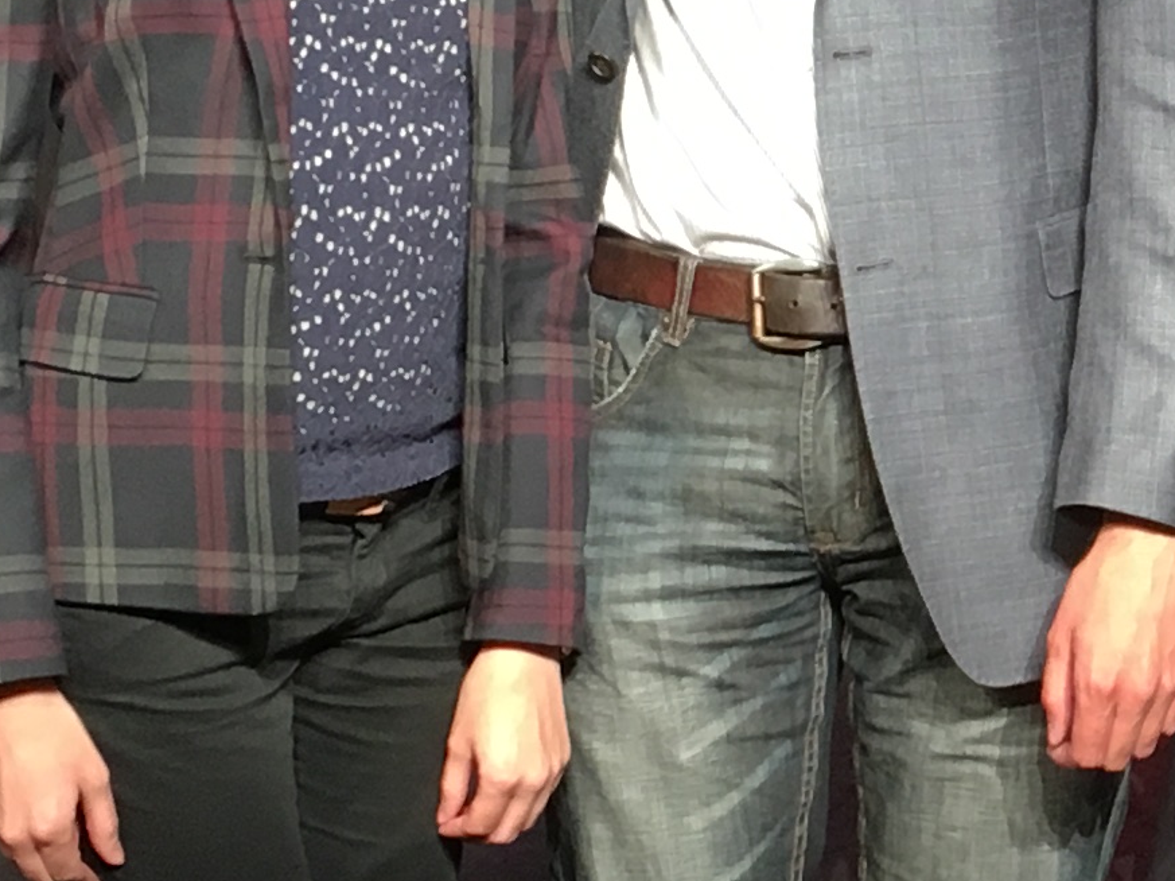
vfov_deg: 11.1
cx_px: 1577
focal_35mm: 134
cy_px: 427
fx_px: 4547
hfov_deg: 14.1
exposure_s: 1/30
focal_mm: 4.15
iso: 80
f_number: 2.2
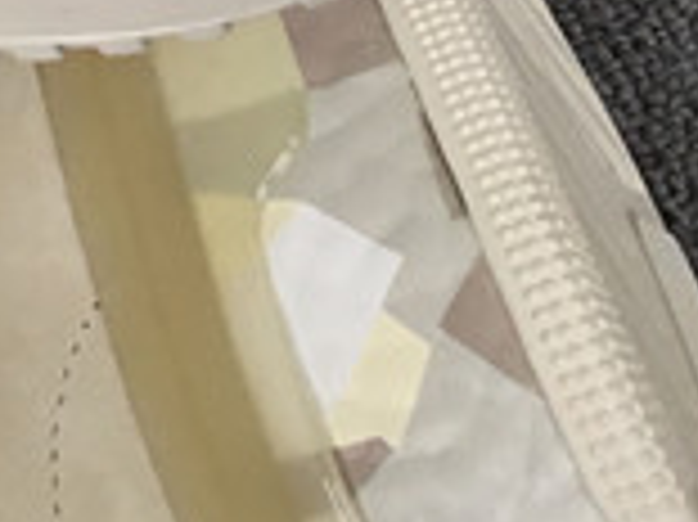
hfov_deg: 10.0
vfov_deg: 7.5
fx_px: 3627
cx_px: -793
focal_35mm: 180
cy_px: -889
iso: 25
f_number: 2.4
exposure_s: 1/176
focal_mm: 3.3
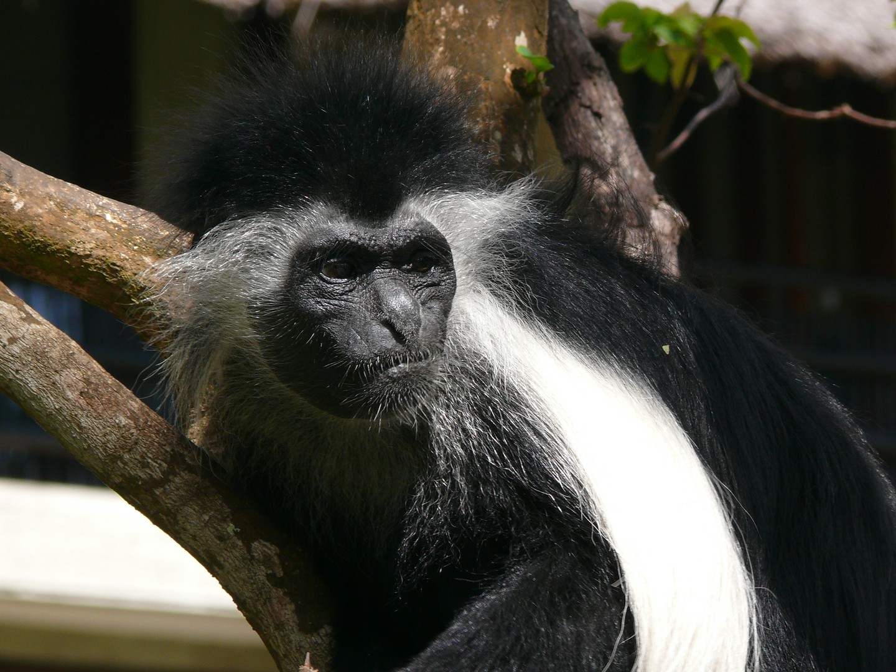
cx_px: 448
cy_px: 336
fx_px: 8231
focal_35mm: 318
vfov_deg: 4.7
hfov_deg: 6.2
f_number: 5.6
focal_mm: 60.3
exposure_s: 1/200
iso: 100
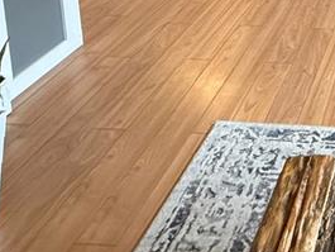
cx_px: 415
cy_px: -167
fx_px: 523
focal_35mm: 54
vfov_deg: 21.0
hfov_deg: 29.8
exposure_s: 1/60
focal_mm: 2.22
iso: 640
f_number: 2.2
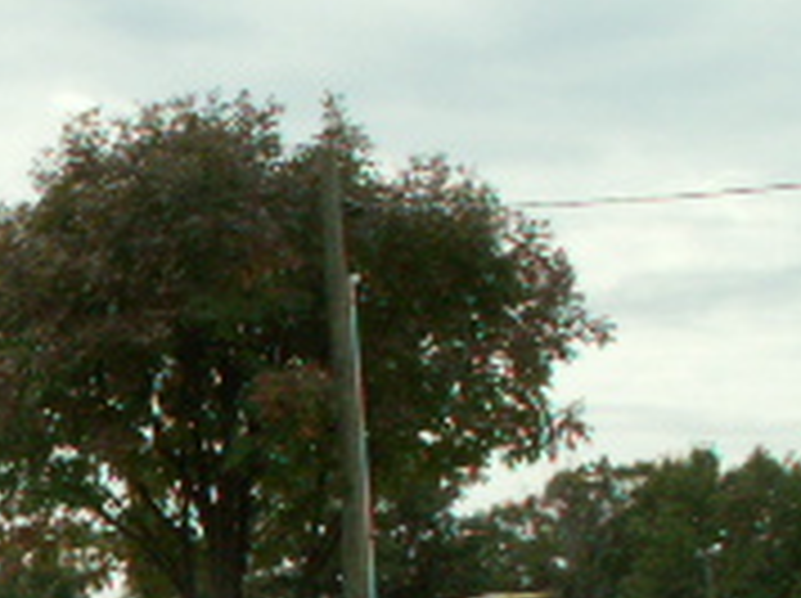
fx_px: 3166
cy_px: 746
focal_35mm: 137
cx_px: 117
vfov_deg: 10.6
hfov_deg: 14.3
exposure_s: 1/80
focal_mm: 6.25
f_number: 8
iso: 50
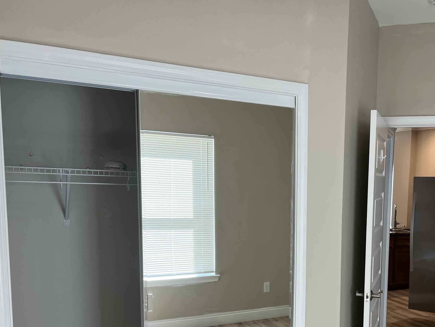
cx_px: 330
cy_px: 245
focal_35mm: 40
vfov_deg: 35.2
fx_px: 503
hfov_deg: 45.1
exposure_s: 1/120
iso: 80
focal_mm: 5.7
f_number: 1.5
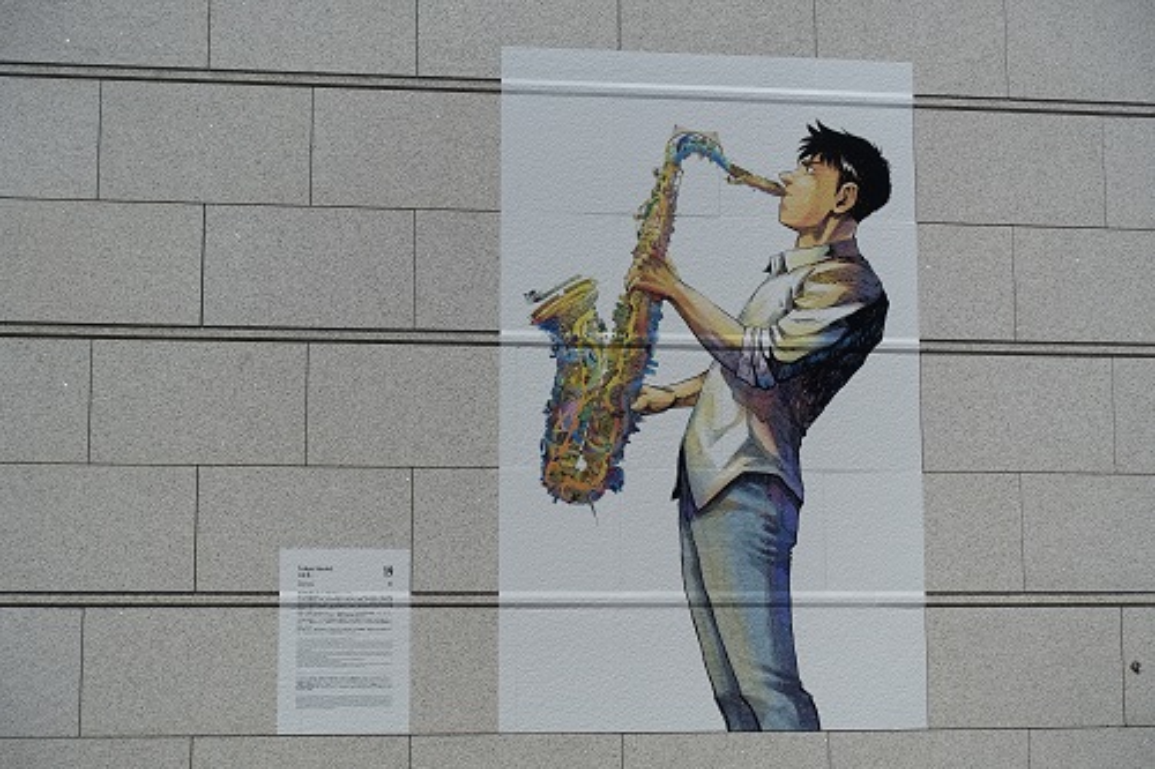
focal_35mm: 58
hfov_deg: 34.5
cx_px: 578
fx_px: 1860
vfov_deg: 23.4
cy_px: 384
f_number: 4
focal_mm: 21.19
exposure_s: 1/250
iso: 125
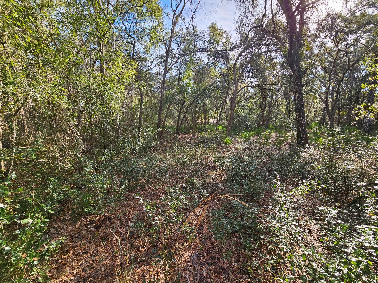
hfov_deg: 106.2
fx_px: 142
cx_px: 189
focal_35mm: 13
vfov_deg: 89.9
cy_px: 142
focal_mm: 2.2
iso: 50
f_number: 2.2
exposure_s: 1/327
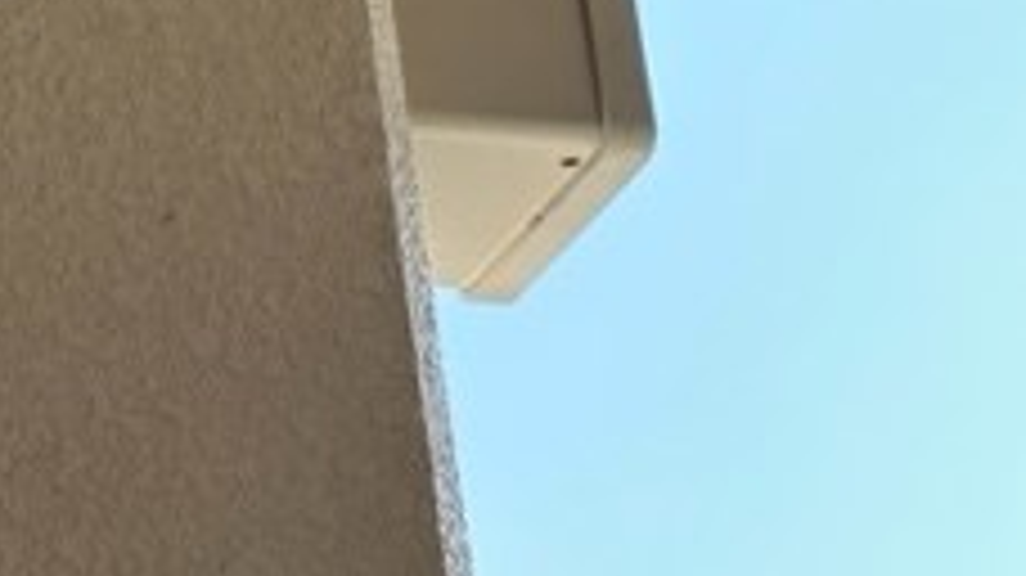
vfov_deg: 8.0
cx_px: -171
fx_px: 3997
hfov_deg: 14.2
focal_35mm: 147
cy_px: -392
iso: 64
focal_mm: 6.86
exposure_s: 1/521
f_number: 1.78
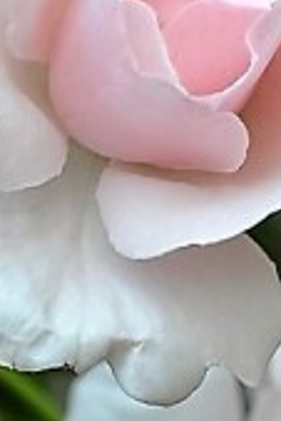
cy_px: 316
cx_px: 239
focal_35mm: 177
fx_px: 2068
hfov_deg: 7.8
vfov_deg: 11.6
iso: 180
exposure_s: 1/125
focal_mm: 40
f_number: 8
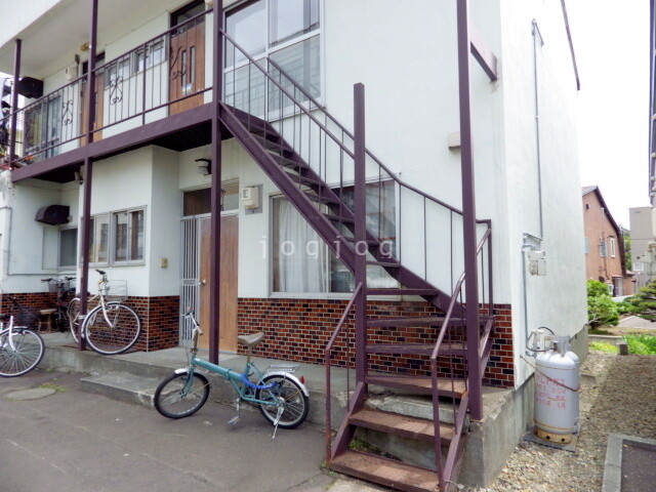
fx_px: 417
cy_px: 246
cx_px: 328
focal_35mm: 22
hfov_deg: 76.4
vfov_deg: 61.1
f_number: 3.1
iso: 100
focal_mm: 4
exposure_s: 1/640
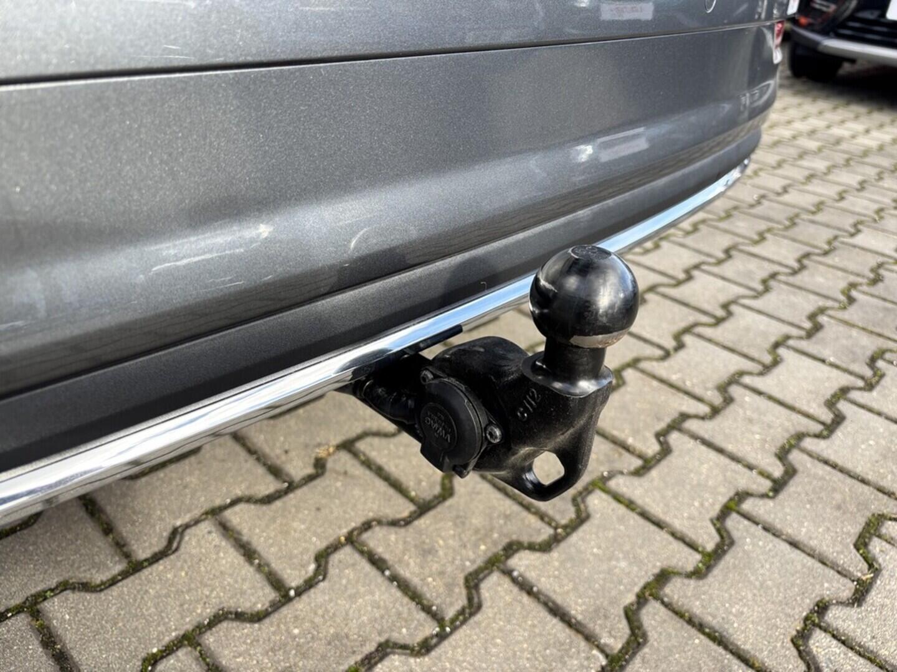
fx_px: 674
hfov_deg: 67.3
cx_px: 448
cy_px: 336
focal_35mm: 26
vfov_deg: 53.1
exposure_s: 1/313
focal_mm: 5.96
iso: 50
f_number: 1.6
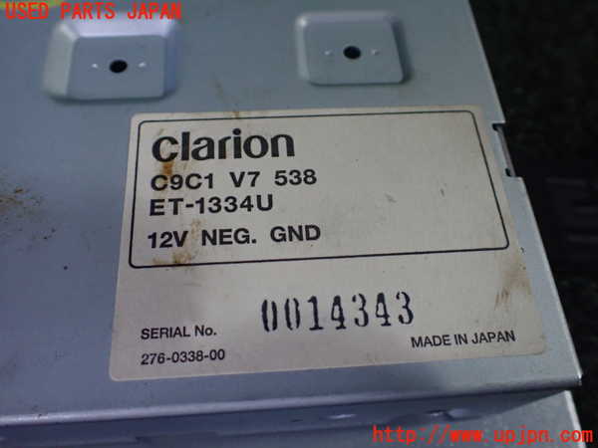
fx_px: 518
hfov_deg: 60.0
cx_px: 299
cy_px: 224
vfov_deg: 46.8
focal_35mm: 30
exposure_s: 1/125
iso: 800
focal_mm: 5.4
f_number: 2.3
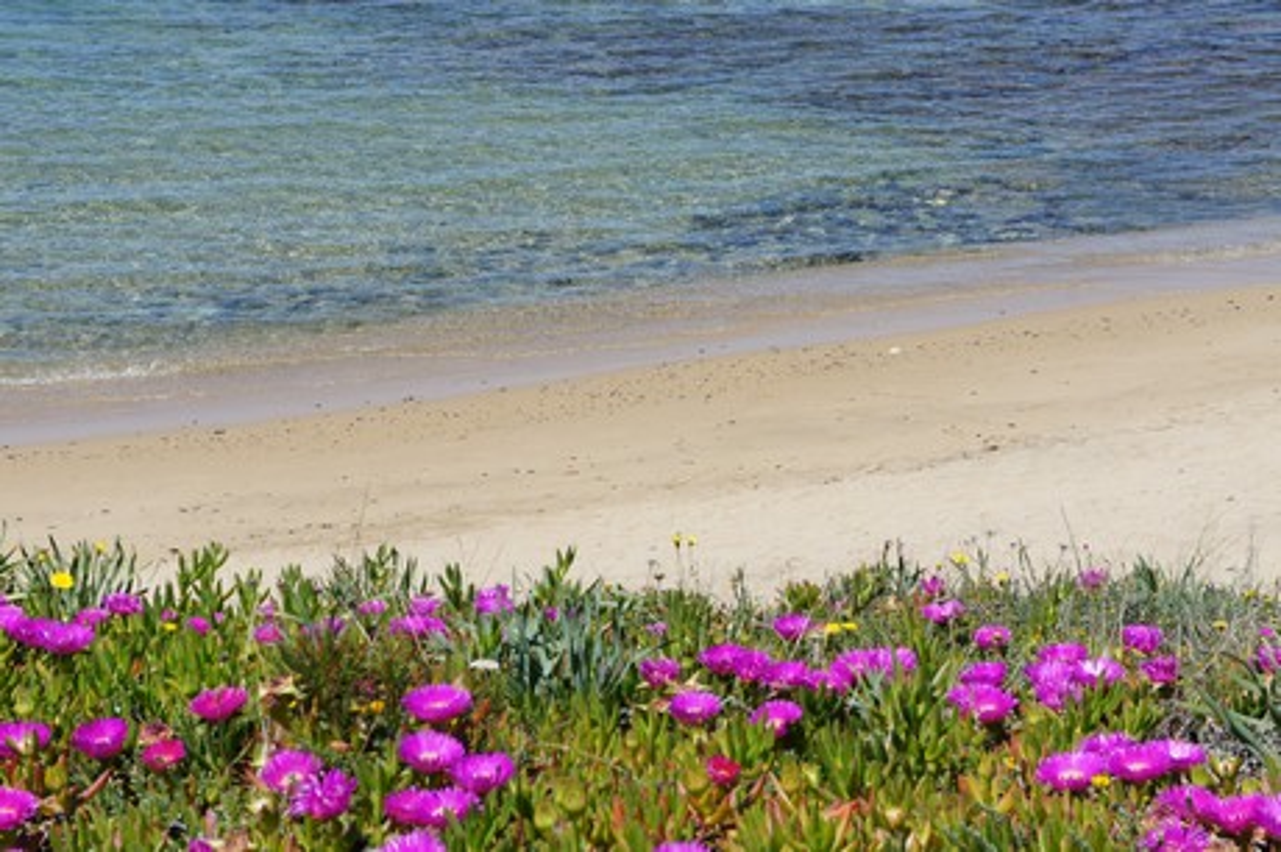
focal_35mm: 81
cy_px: 426
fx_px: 2880
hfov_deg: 25.1
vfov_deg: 16.8
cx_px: 640
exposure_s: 1/250
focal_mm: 54
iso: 200
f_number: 13
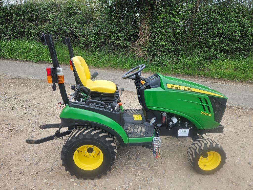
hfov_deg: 73.9
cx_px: 126
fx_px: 168
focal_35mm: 23
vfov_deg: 58.9
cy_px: 95
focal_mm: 5.4
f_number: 1.8
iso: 25
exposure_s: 1/293
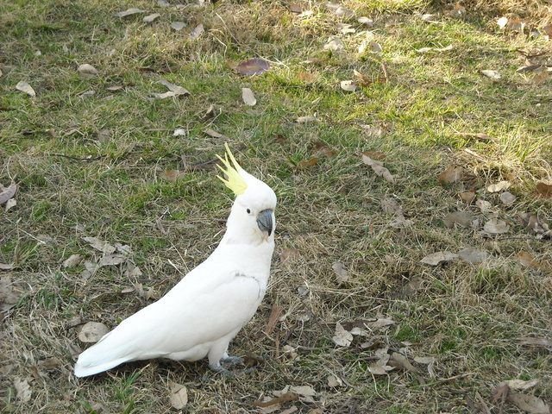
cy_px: 207
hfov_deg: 18.7
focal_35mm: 105
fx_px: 1674
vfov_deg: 14.1
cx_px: 276
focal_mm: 17.1
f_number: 4.7
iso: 270
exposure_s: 1/250
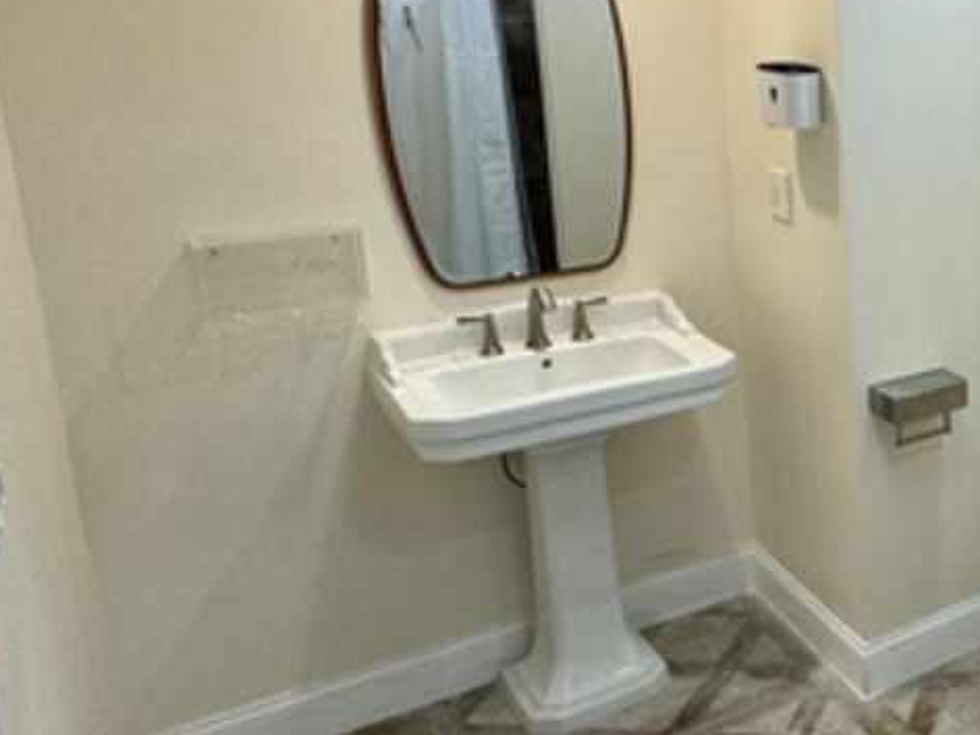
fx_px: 1076
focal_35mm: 38
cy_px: 239
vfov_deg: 37.3
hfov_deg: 38.3
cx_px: 1138
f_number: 2.2
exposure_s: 1/120
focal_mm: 2.22
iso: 125
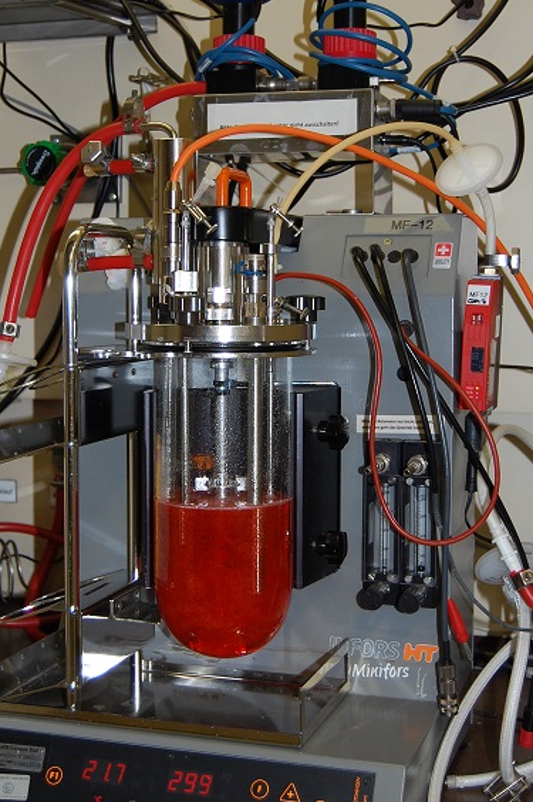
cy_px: 320
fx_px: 1335
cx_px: 246
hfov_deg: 22.6
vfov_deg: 33.3
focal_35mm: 60
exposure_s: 1/60
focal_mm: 30
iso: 400
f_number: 4.2
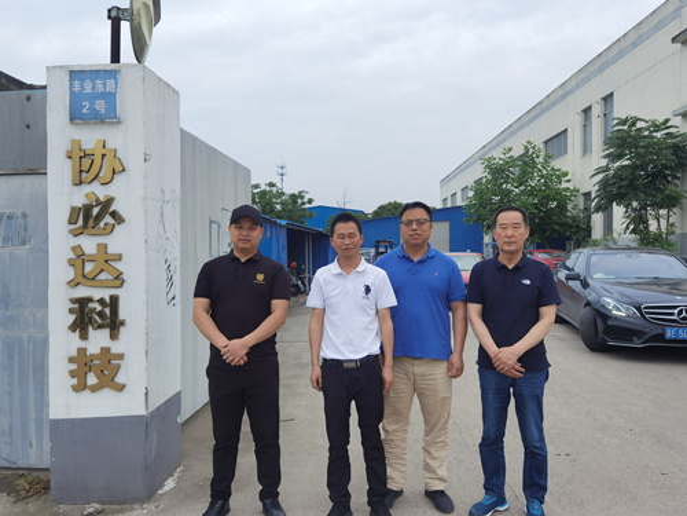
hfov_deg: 65.3
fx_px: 536
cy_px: 258
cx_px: 344
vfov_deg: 51.4
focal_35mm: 27
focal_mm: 6.71
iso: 50
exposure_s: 1/2667
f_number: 1.9
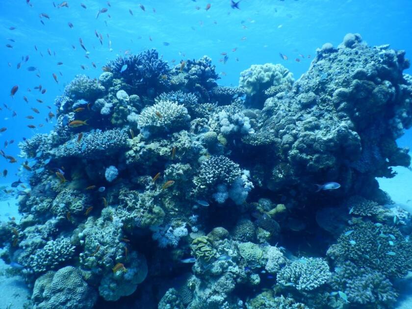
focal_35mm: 24
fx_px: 286
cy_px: 154
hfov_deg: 71.6
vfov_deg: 56.8
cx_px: 206
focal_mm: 4.3
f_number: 2.8
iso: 125
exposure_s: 1/250
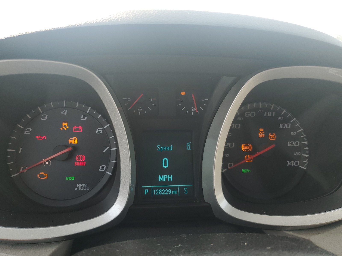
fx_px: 257
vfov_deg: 53.1
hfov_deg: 67.3
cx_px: 171
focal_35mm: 26
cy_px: 128
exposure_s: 1/233
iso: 50
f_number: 1.5
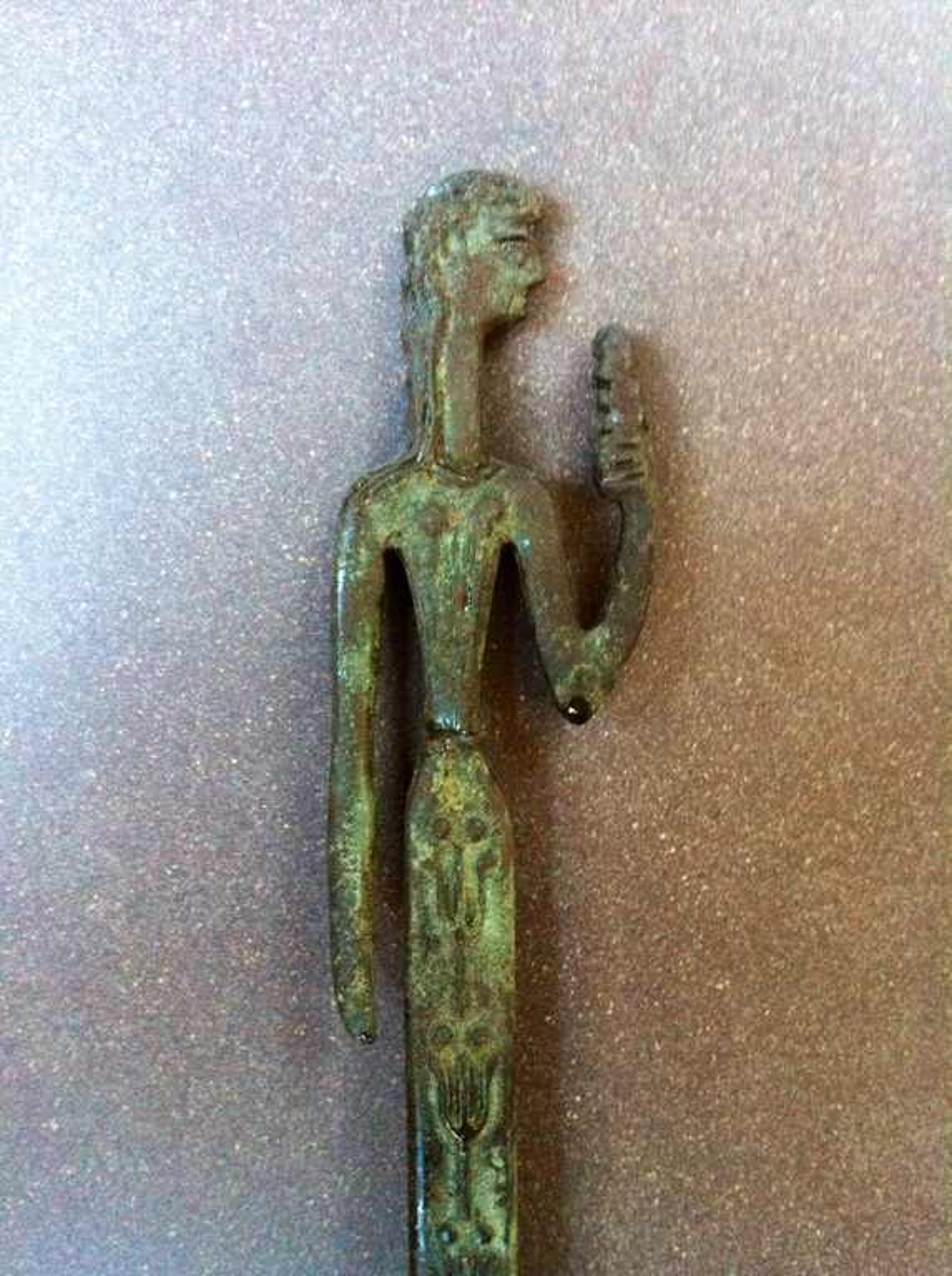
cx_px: 476
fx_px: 1288
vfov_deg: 52.7
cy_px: 638
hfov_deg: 40.6
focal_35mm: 35
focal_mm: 3.85
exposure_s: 1/15
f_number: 2.8
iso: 400
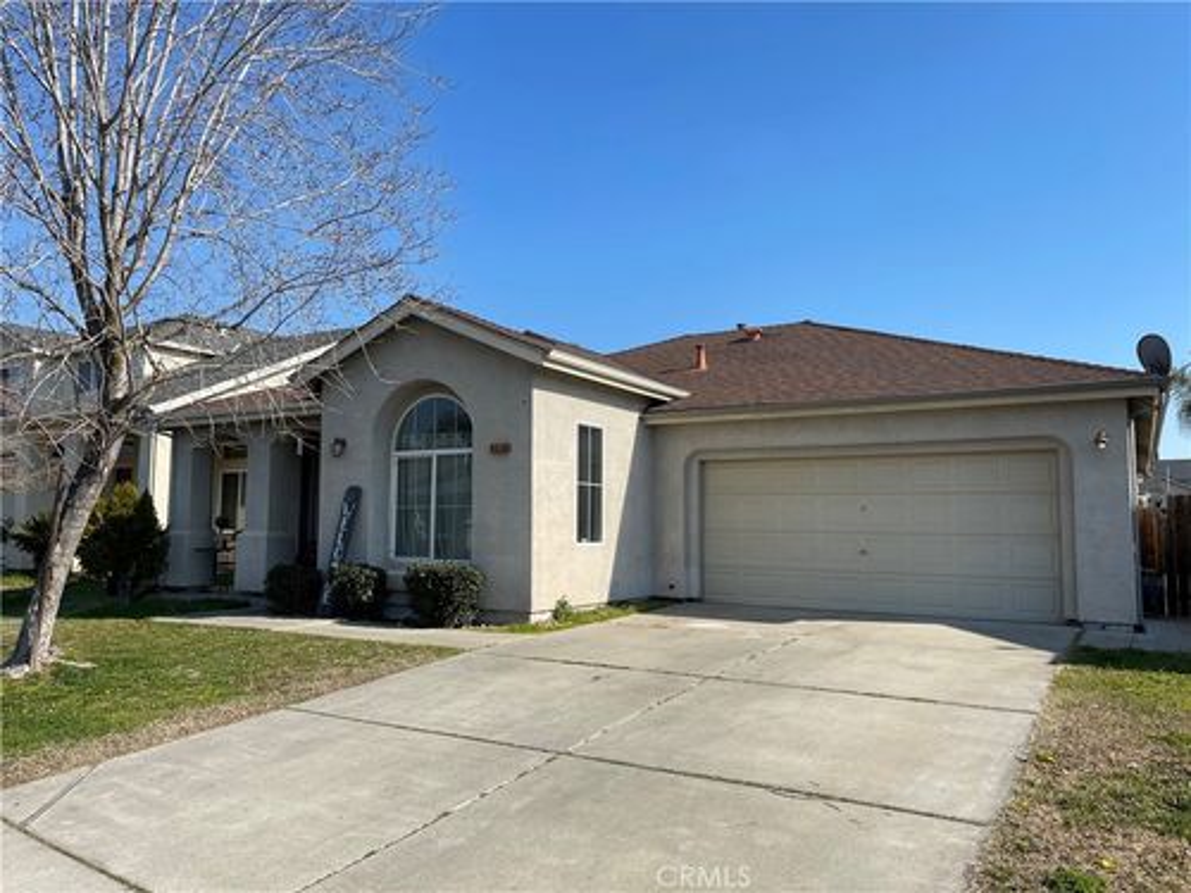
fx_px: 860
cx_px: 596
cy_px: 446
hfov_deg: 69.4
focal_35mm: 25
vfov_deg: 54.9
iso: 32
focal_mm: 5.1
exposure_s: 1/3559
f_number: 1.6
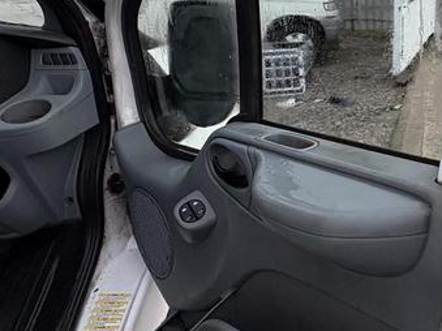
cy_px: 70
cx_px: 490
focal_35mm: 37
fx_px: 472
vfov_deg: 37.4
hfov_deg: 40.2
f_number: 2.2
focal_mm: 2.22
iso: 50
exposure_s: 1/462
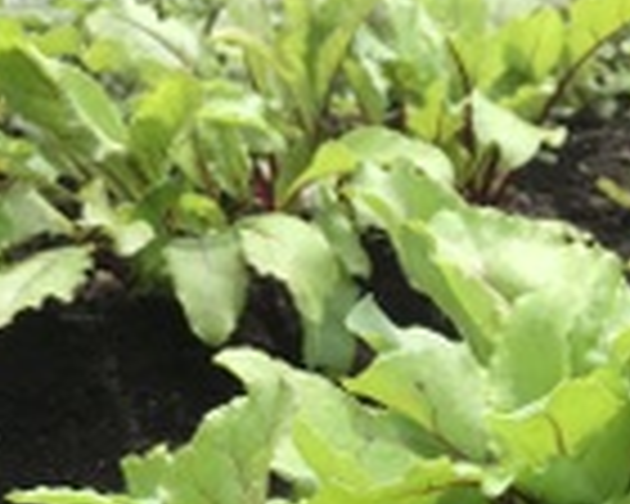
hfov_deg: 19.8
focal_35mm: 94
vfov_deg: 15.1
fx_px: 1753
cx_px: 626
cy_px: 765
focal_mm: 3.99
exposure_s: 1/1088
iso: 20
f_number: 1.8
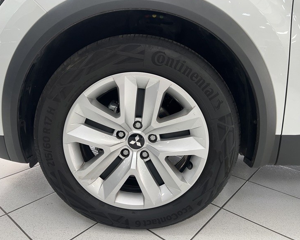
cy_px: 119
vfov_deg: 51.5
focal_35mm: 28
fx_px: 249
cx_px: 144
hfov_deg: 62.2
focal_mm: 5.7
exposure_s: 1/50
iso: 64
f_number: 1.5
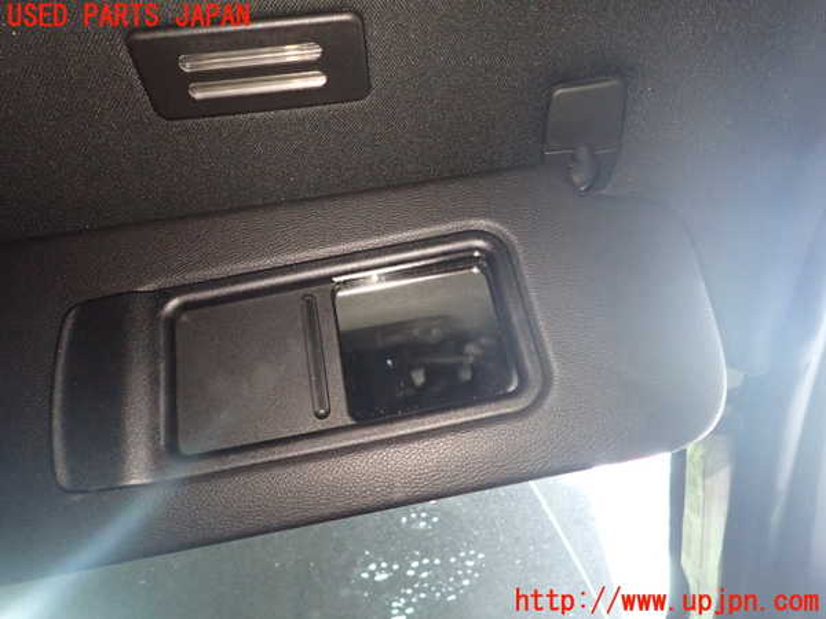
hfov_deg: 69.4
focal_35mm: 25
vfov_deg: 54.9
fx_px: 597
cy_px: 310
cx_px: 413
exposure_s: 1/30
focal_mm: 4.5
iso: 800
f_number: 2
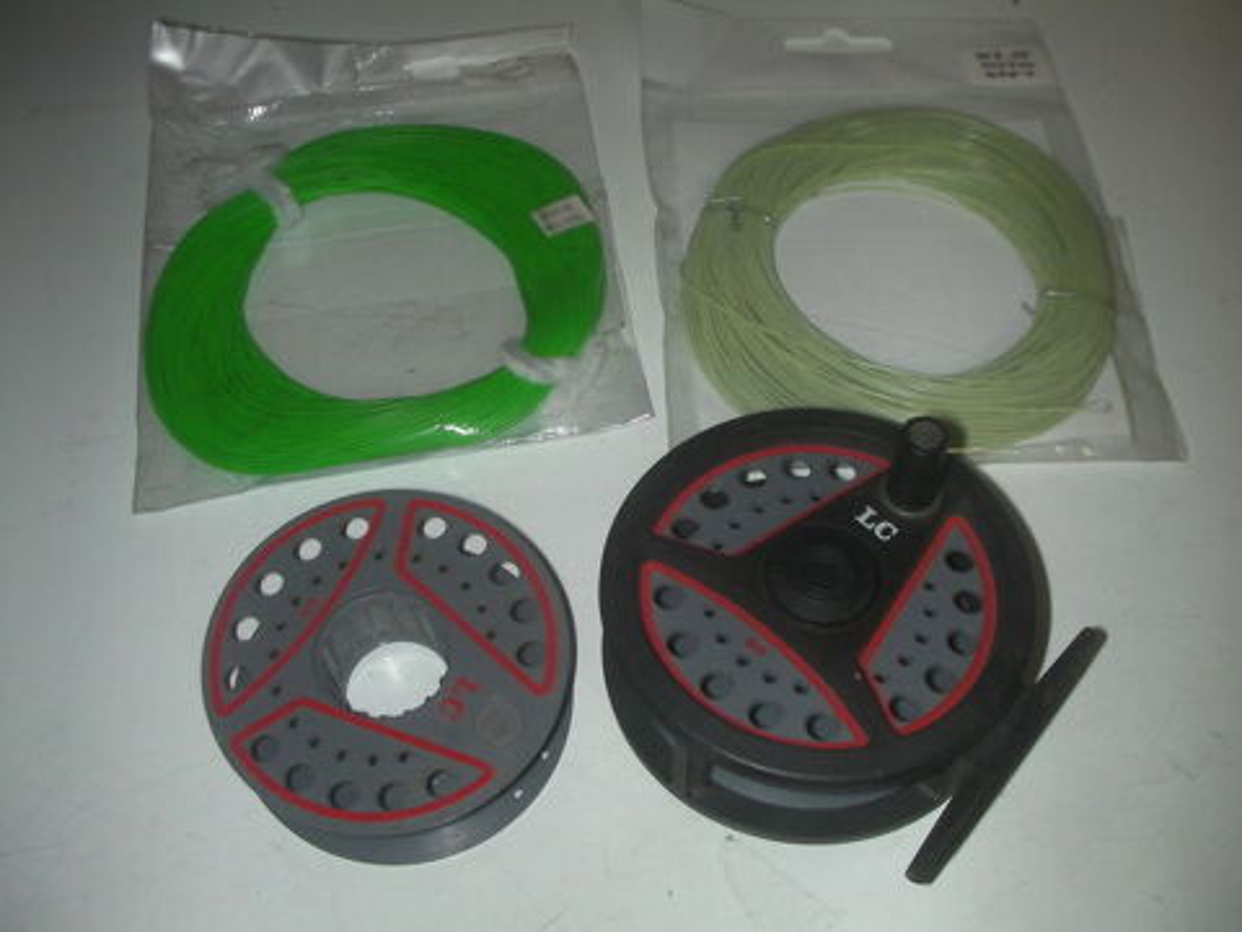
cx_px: 621
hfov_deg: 49.0
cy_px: 466
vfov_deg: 37.7
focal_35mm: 38
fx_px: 1363
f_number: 5.6
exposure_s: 1/30
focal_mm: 6.3
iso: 200
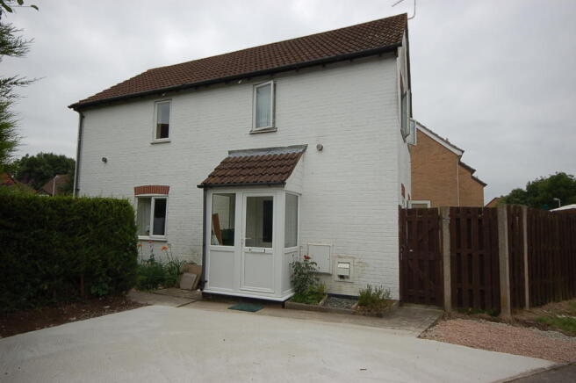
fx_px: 336
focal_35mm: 21
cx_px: 288
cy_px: 192
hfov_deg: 81.3
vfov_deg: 59.4
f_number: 9
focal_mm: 14
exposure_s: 1/320
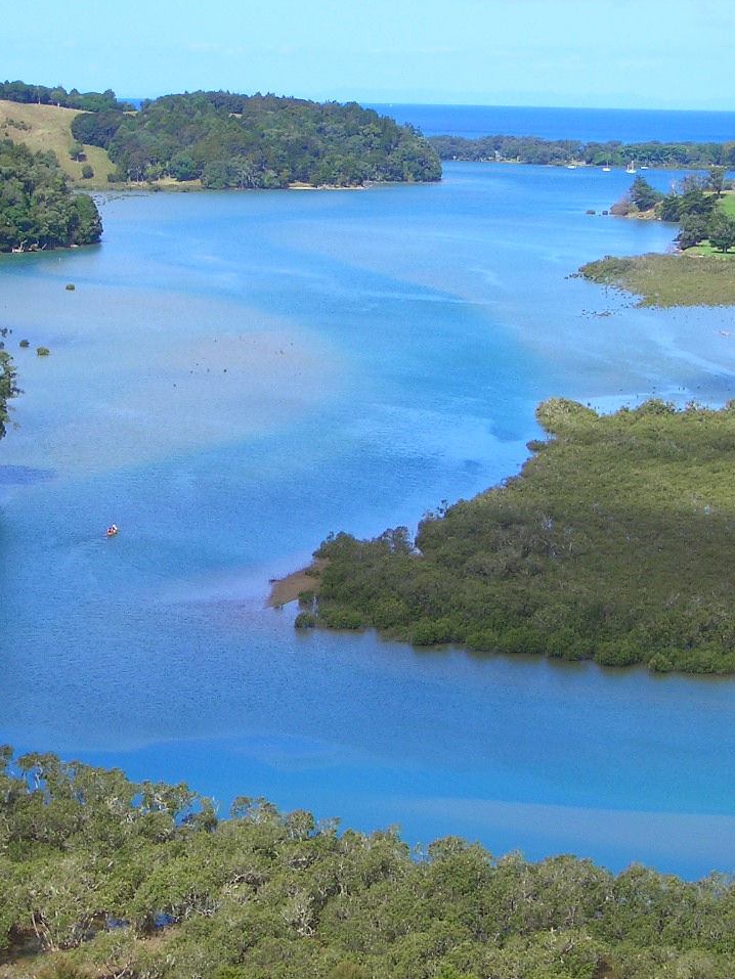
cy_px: 489
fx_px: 2802
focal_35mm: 99
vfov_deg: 19.8
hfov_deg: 14.9
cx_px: 450
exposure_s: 1/200
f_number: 6.2
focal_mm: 12.2
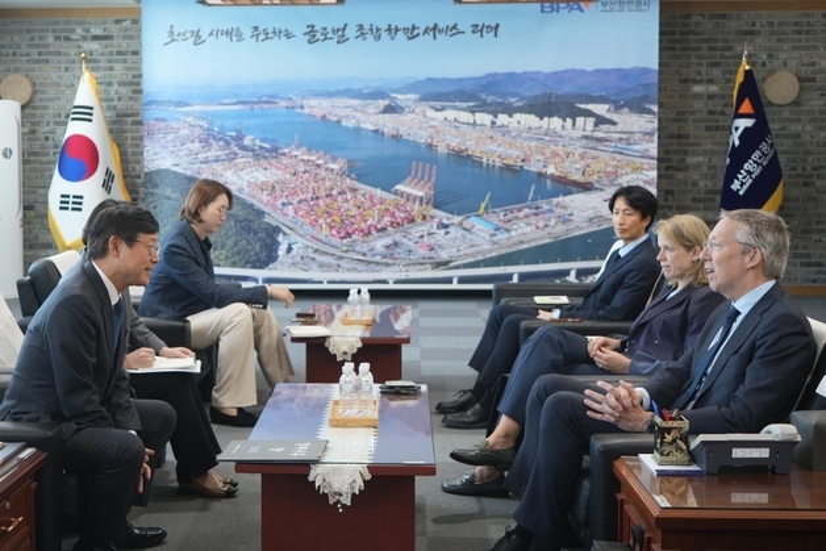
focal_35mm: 41
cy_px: 276
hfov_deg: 47.4
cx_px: 413
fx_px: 941
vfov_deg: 32.6
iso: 800
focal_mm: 41
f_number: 4
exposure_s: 1/50
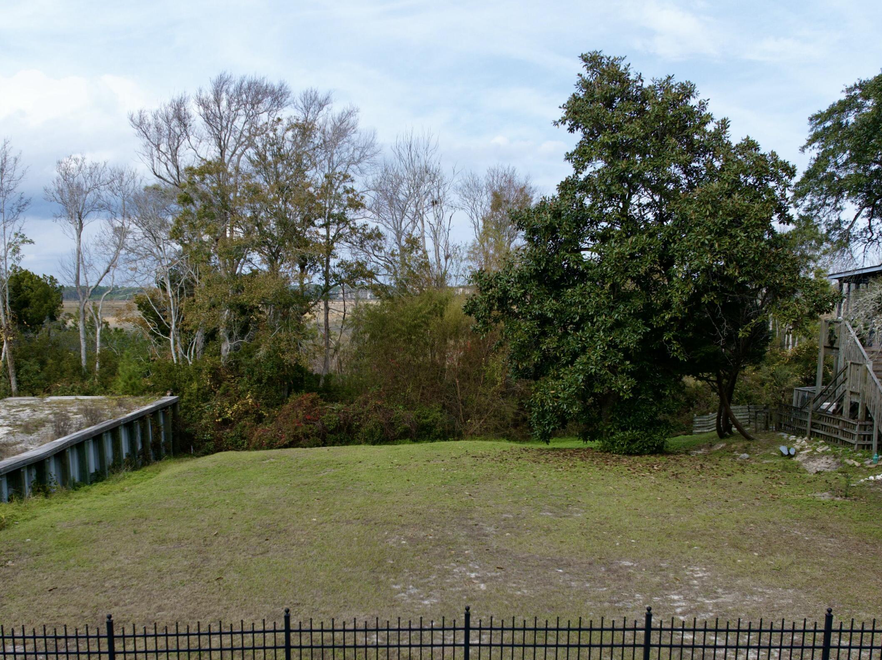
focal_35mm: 34
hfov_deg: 53.9
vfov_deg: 41.1
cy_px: 454
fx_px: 866
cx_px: 398
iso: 210
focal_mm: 12.29
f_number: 2.8
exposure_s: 1/2000
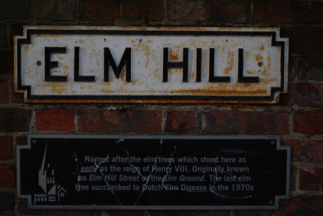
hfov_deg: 28.0
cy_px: 108
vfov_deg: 19.0
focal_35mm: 72
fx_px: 647
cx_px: 162
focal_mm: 48
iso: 200
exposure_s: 1/80
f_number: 5.6
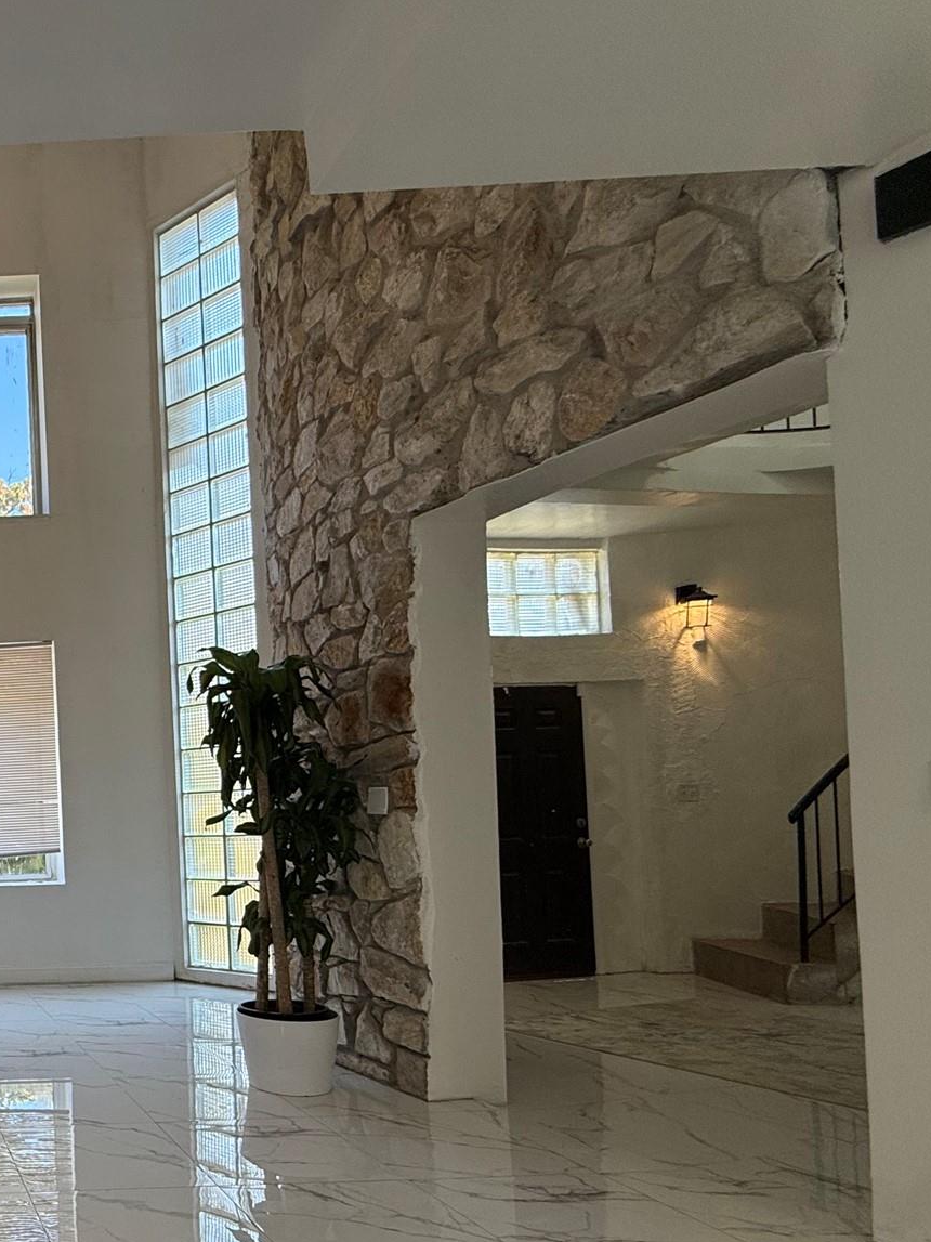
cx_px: -131
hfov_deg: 41.5
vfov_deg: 67.8
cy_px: 812
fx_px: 897
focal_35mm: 25
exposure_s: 1/120
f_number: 2.2
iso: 80
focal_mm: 2.22
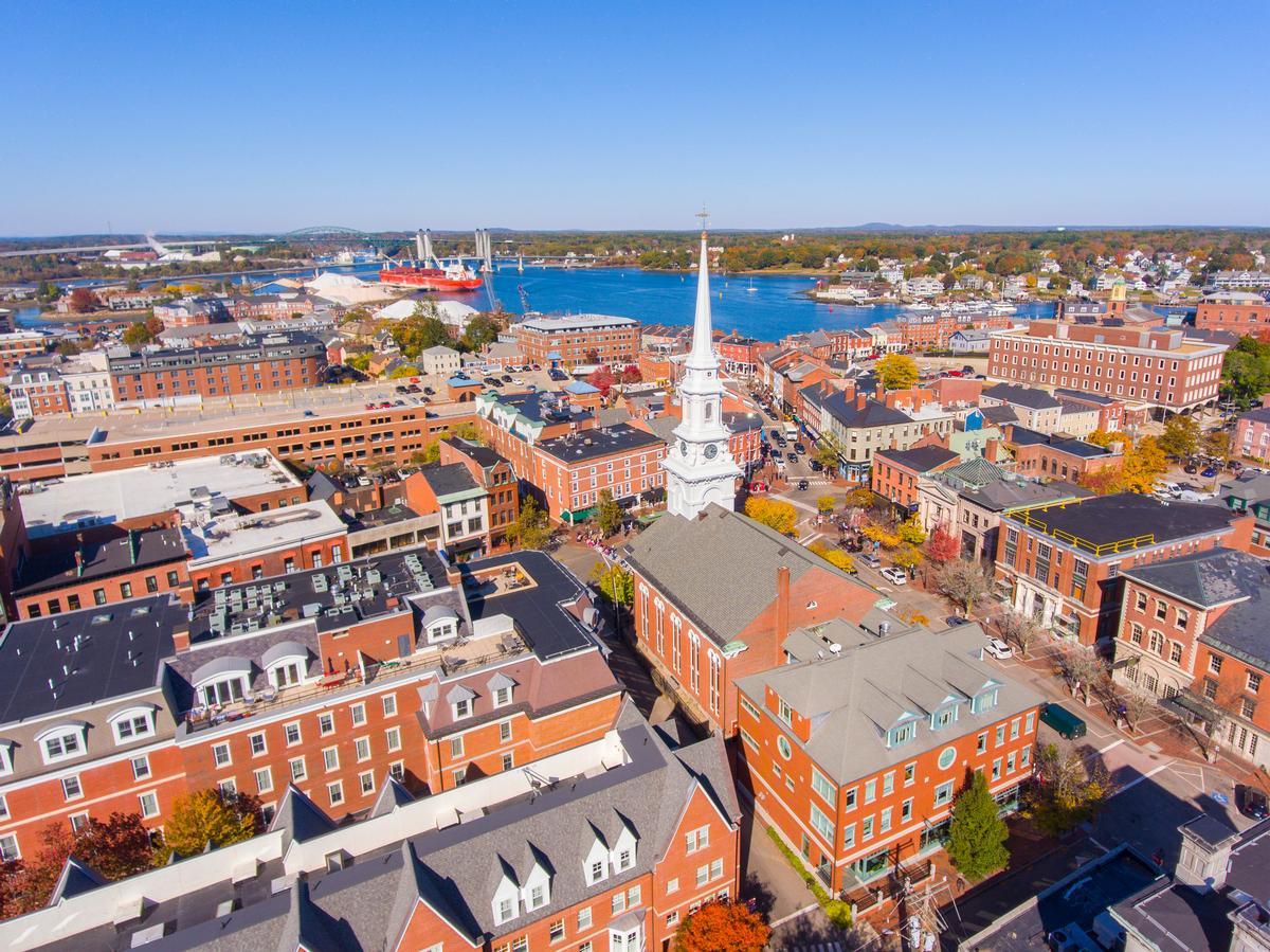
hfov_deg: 81.8
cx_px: 635
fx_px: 733
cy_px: 476
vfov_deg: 65.9
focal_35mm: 20
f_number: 2.8
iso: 100
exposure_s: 1/1000
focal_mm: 3.6
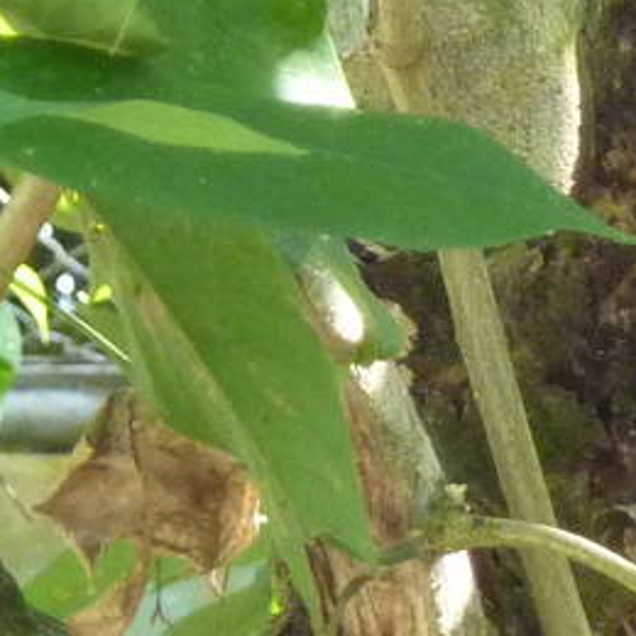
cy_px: 127
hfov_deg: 2.2
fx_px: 16650
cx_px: 1681
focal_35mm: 801
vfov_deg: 2.2
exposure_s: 1/60
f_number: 4.5
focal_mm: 24.1
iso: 400
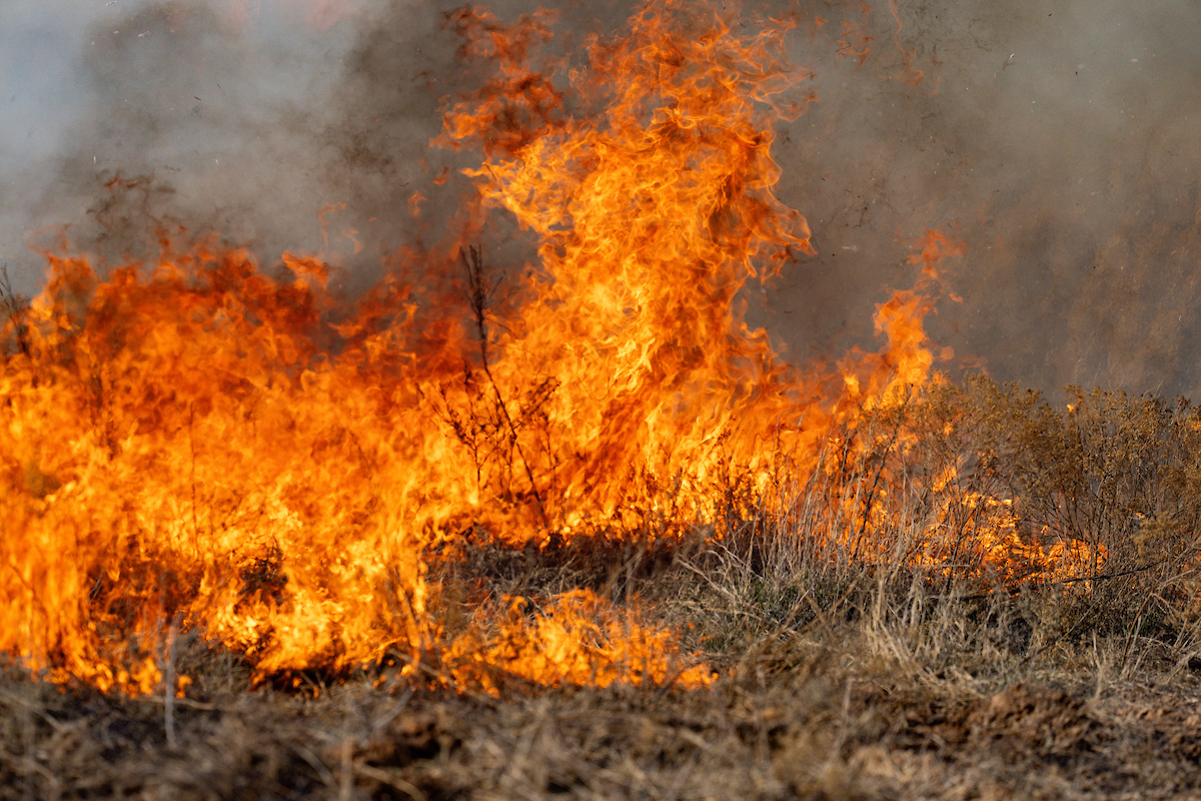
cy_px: 400
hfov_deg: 5.2
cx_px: 600
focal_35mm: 400
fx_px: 13343
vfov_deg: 3.4
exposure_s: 1/4000
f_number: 4.5
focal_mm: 400
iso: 400
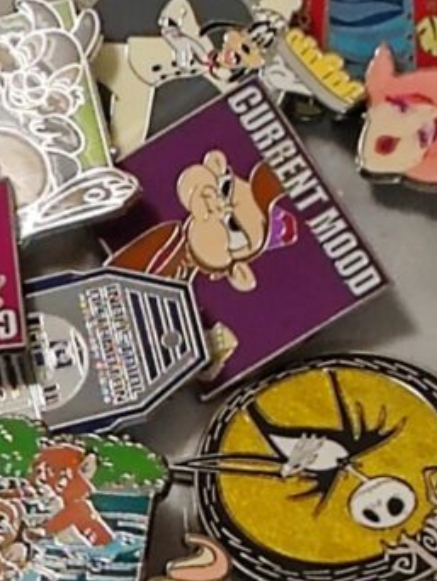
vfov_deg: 4.9
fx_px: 6792
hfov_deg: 3.6
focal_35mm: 404
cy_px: 994
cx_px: -551
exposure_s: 1/100
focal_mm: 6.14
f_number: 1.8
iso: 500
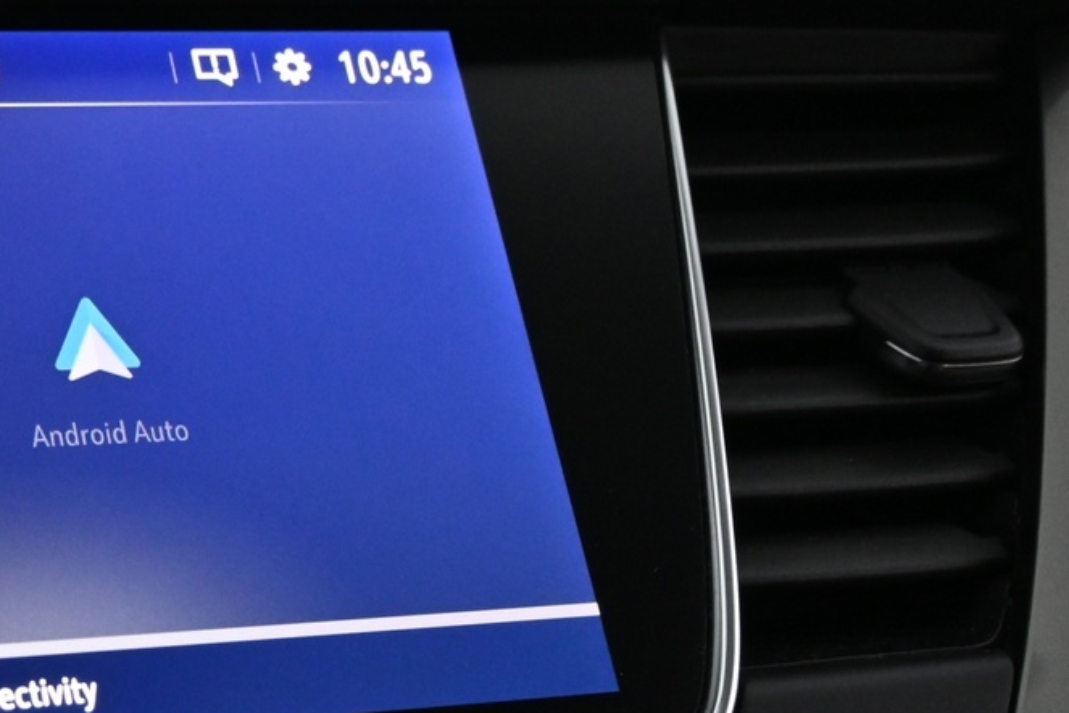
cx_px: -81
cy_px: 482
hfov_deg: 21.6
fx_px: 2667
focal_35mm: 90
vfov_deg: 15.2
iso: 2000
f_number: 4.2
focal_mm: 24.5
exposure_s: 1/40
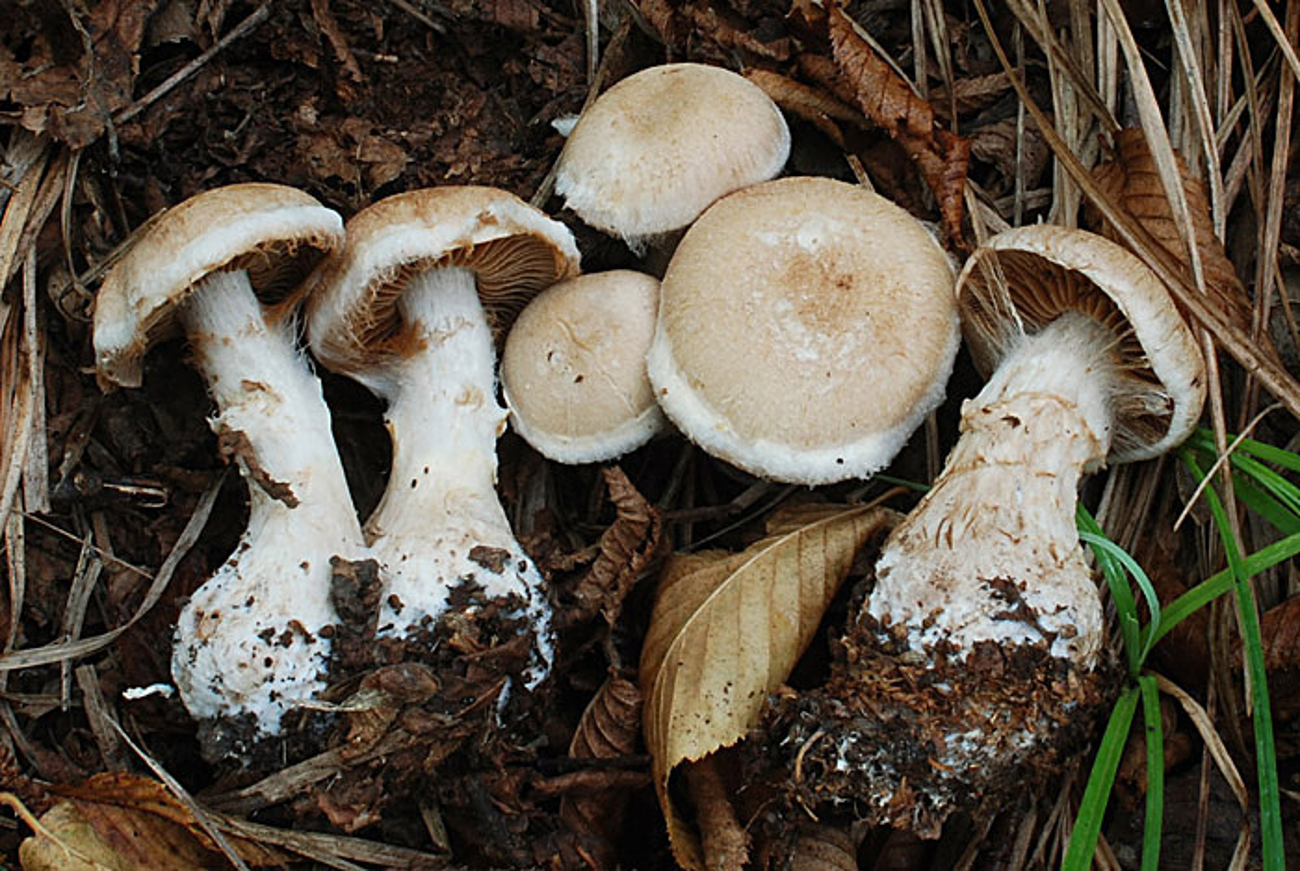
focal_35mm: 30
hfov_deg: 61.9
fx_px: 1085
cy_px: 436
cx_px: 650
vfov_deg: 43.7
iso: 200
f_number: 22
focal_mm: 20
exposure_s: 1/1.6
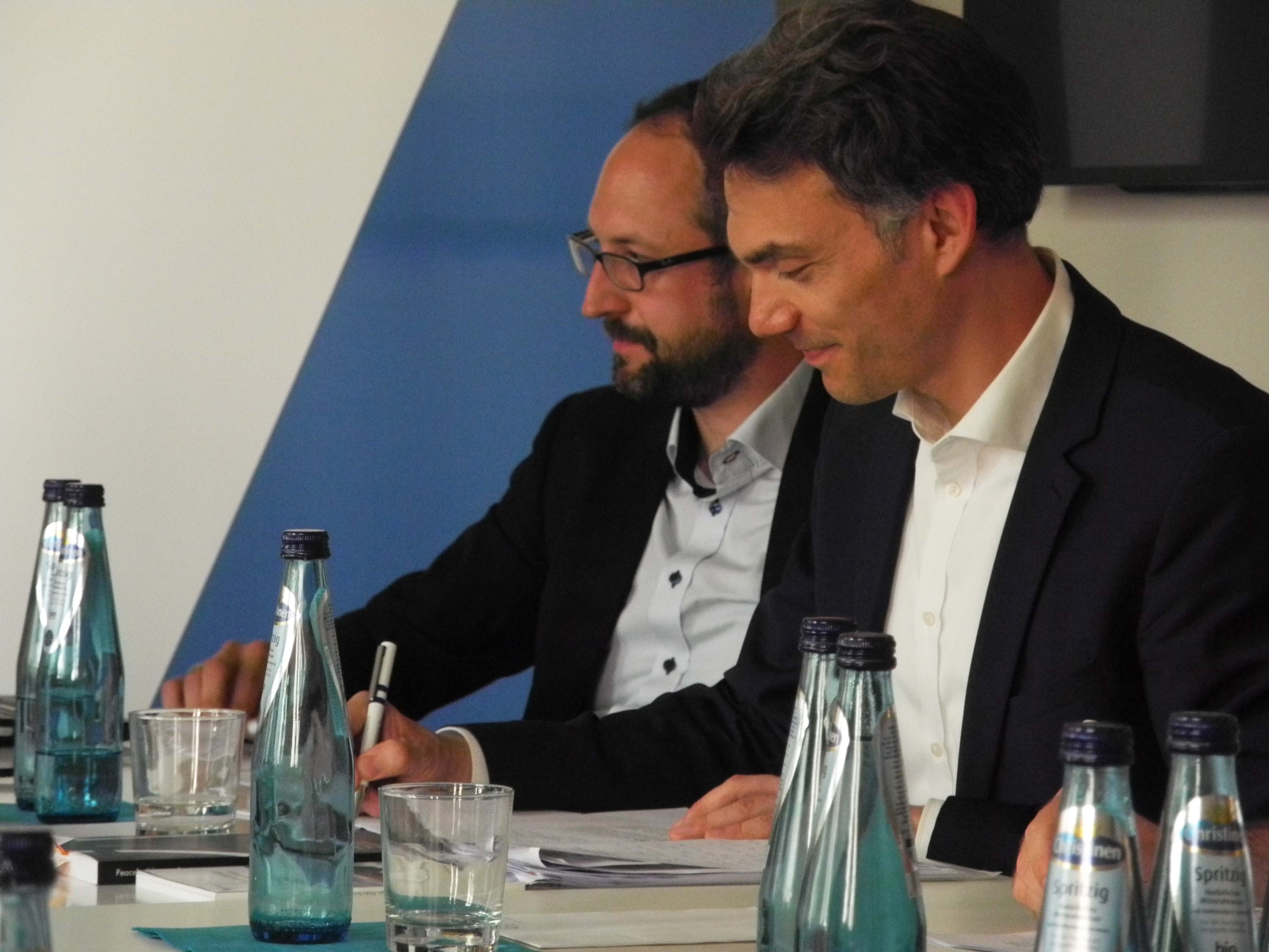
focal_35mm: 173
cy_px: 476
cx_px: 634
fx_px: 6342
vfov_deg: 8.6
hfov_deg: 11.4
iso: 800
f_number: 5.6
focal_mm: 37
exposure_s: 1/60
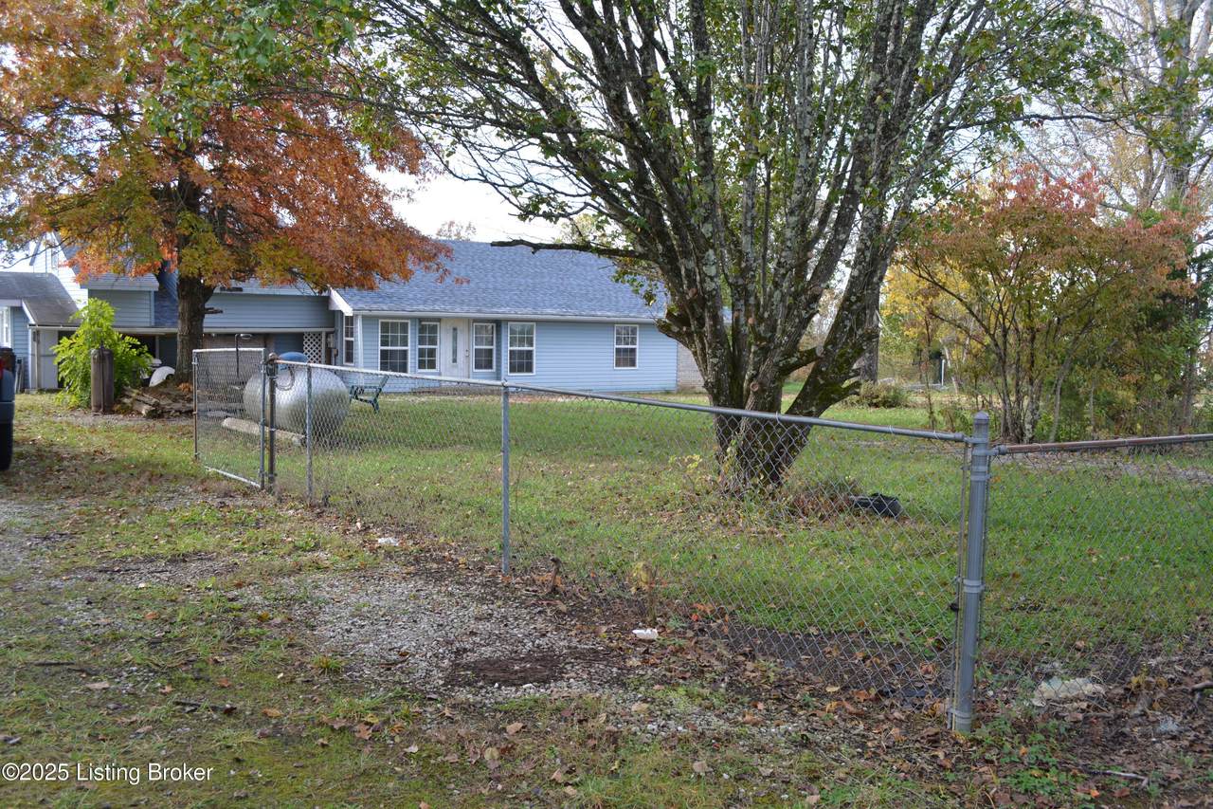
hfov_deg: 57.2
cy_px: 404
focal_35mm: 33
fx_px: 1112
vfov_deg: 40.0
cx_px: 606
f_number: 7.1
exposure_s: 1/200
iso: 200
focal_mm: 22
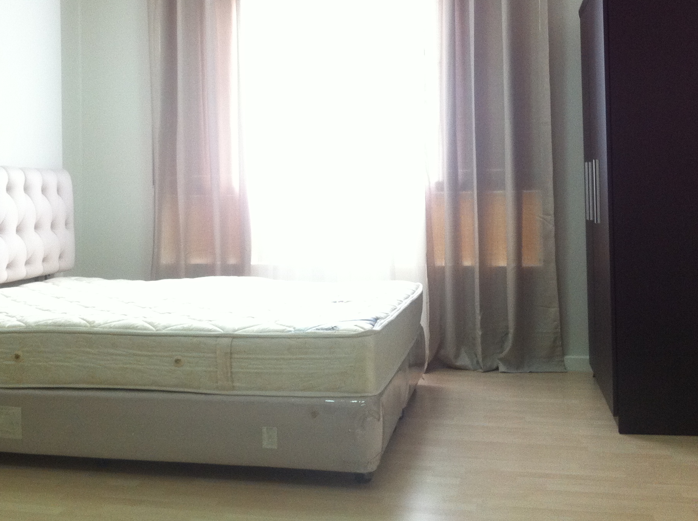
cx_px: 260
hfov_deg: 38.0
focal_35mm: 50
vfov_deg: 28.9
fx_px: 1007
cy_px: 183
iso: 125
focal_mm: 3.85
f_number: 2.8
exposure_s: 1/15
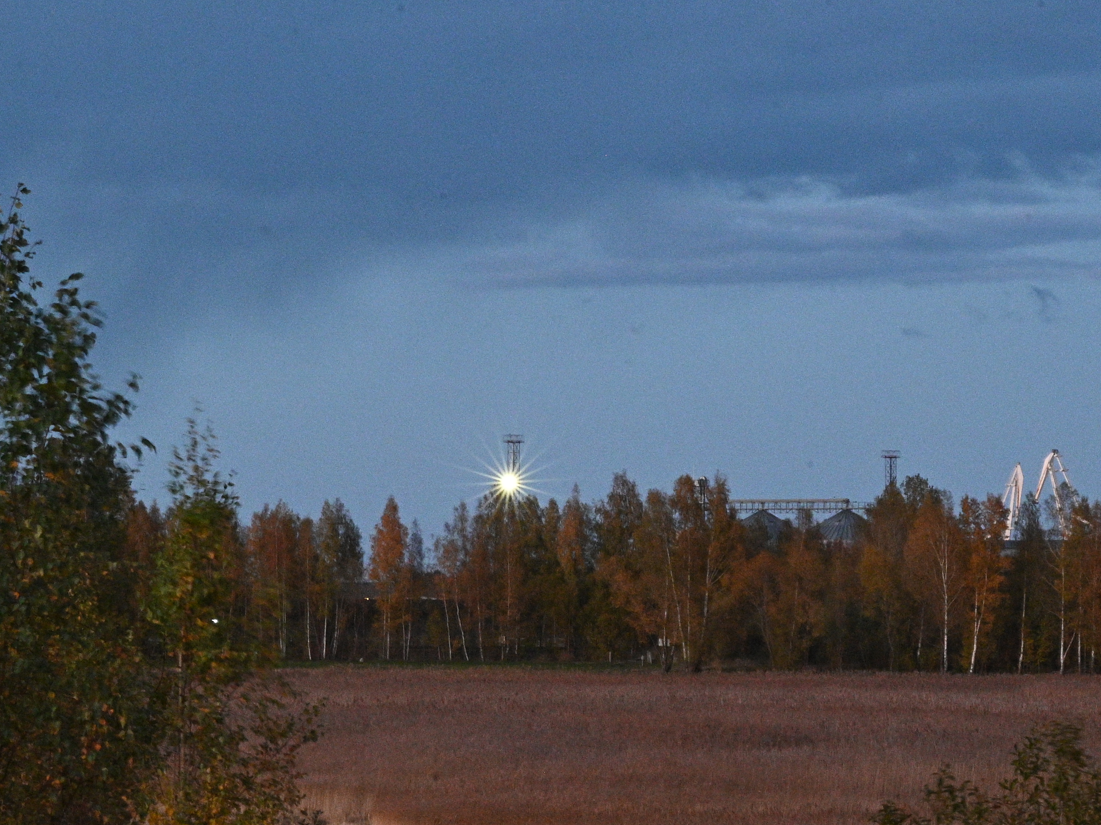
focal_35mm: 212
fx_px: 6742
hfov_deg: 9.3
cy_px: 499
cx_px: 504
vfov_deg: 7.0
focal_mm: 120
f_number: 22
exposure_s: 1/4
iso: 8000
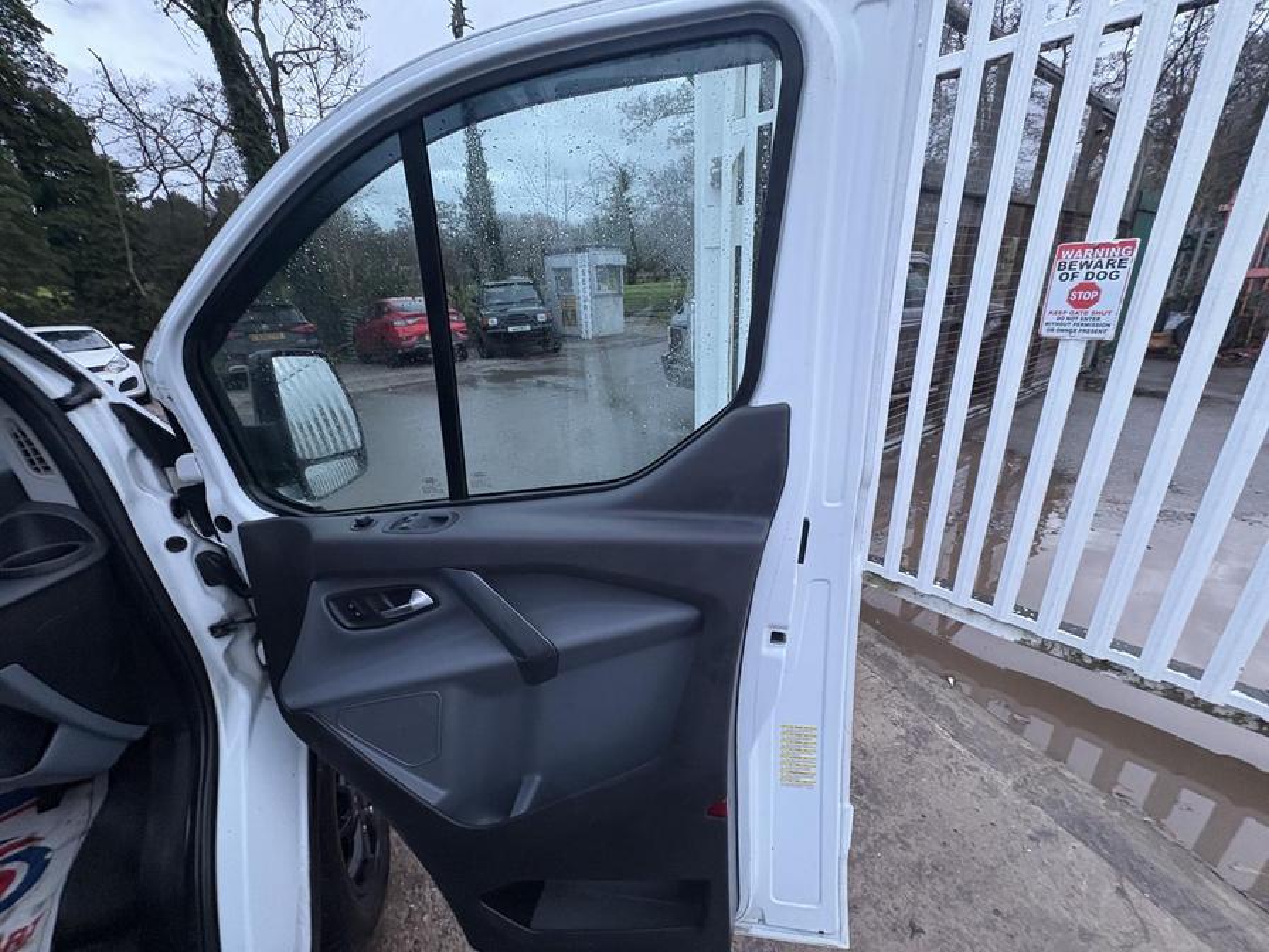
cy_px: 476
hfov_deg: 102.1
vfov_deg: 85.7
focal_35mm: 14
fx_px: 513
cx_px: 634
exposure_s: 1/60
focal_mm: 2.22
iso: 320
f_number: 2.2
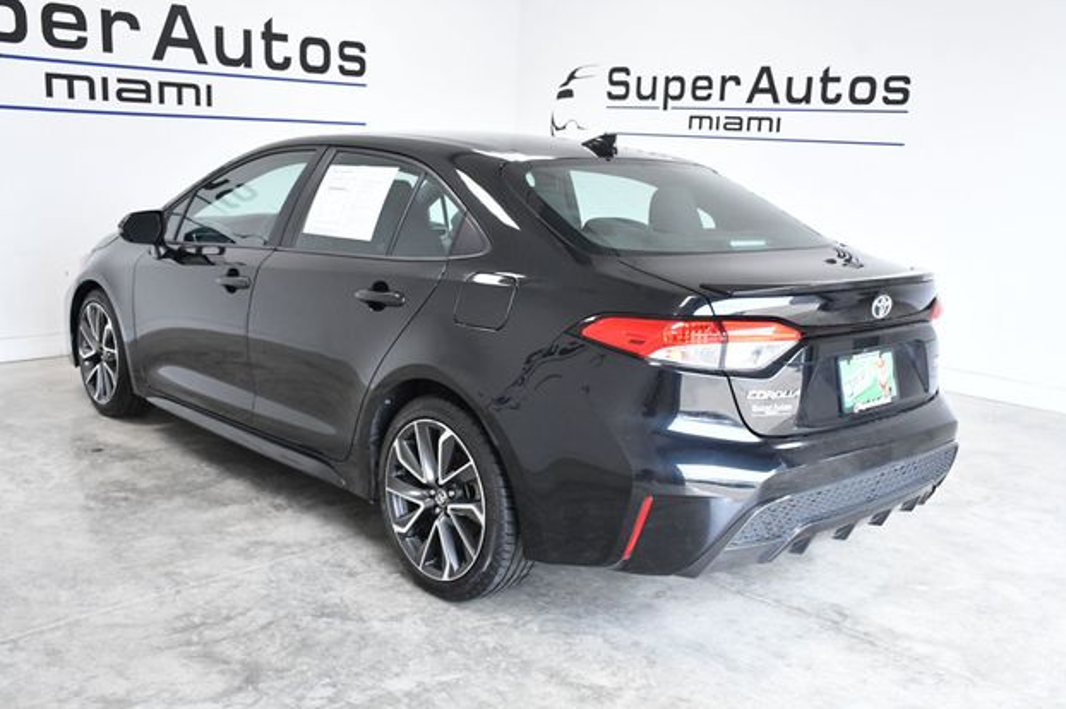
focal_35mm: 35
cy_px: 349
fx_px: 1036
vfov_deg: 37.8
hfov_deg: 54.5
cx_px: 535
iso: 2500
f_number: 8
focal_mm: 23
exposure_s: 1/250
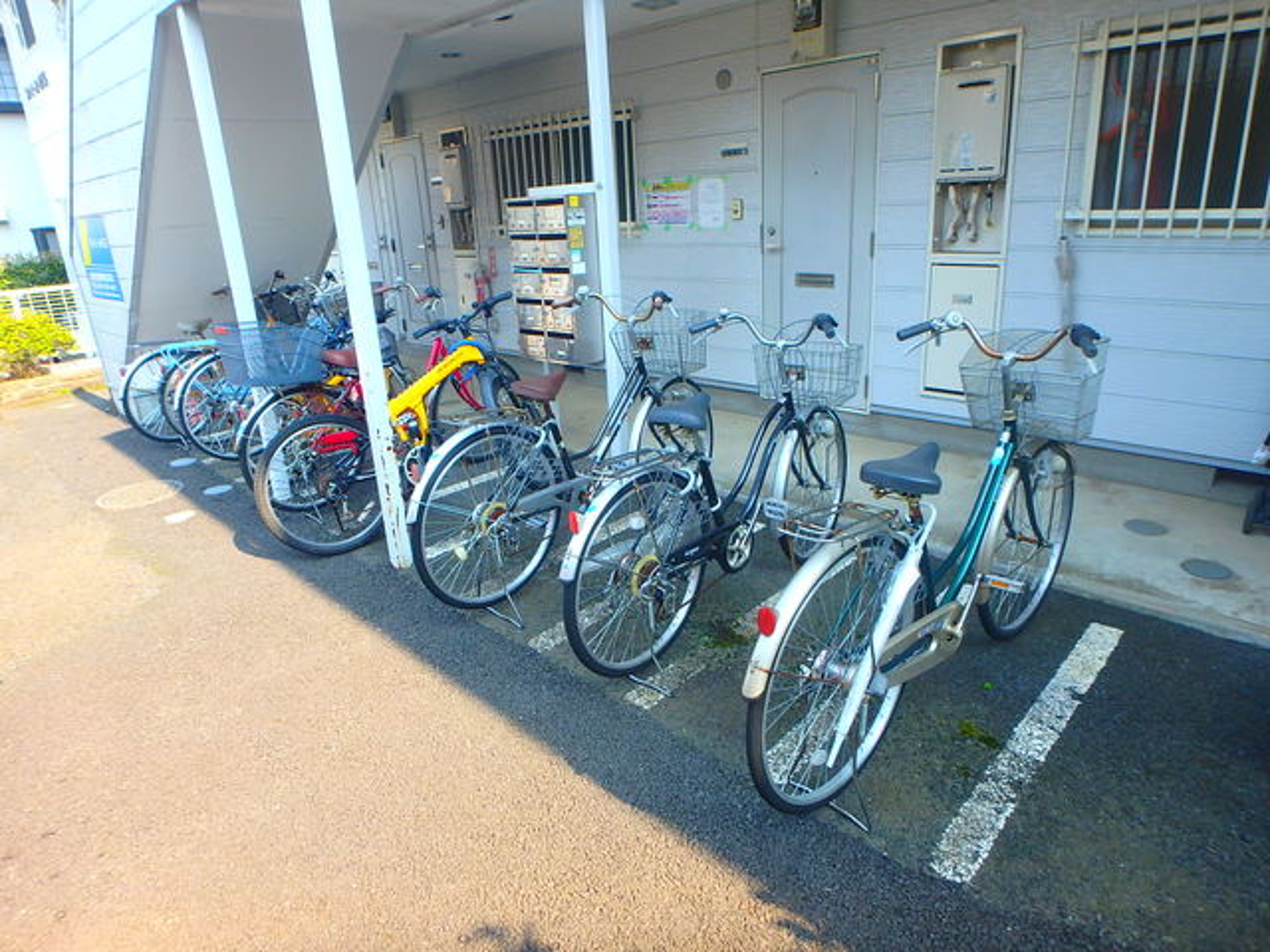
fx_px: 770
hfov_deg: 79.0
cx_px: 635
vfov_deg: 63.4
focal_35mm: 21
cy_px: 476
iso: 125
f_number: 3.5
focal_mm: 3.7
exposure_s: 1/160
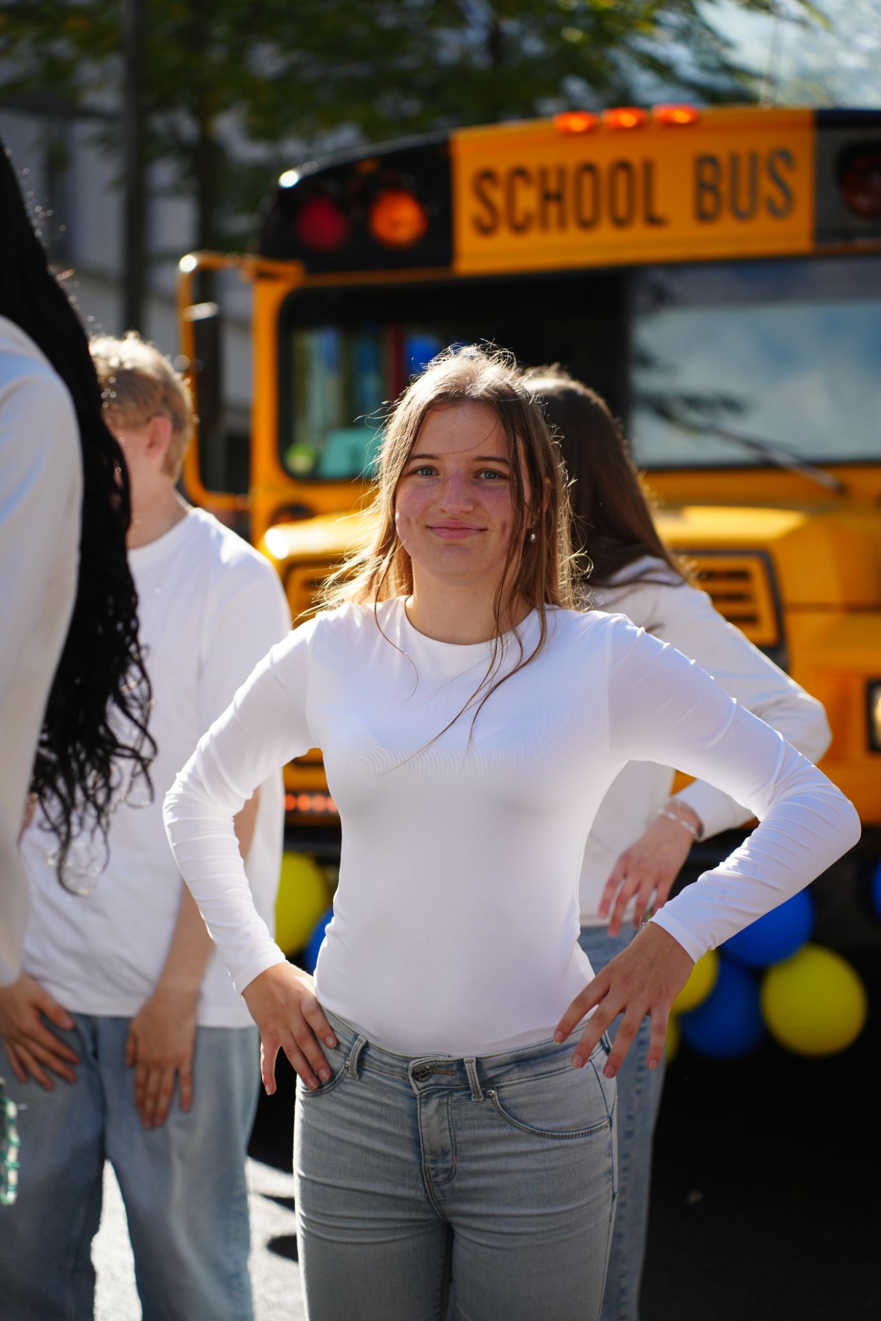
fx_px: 2753
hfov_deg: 18.2
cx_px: 440
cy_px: 660
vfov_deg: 27.0
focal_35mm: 75
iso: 200
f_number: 2.8
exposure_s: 1/1250
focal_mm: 75
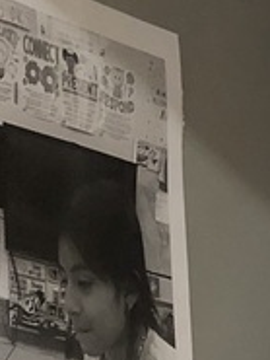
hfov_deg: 9.3
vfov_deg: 11.9
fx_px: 1610
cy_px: 607
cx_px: 431
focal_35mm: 155
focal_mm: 3.99
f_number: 1.8
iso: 100
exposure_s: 1/15
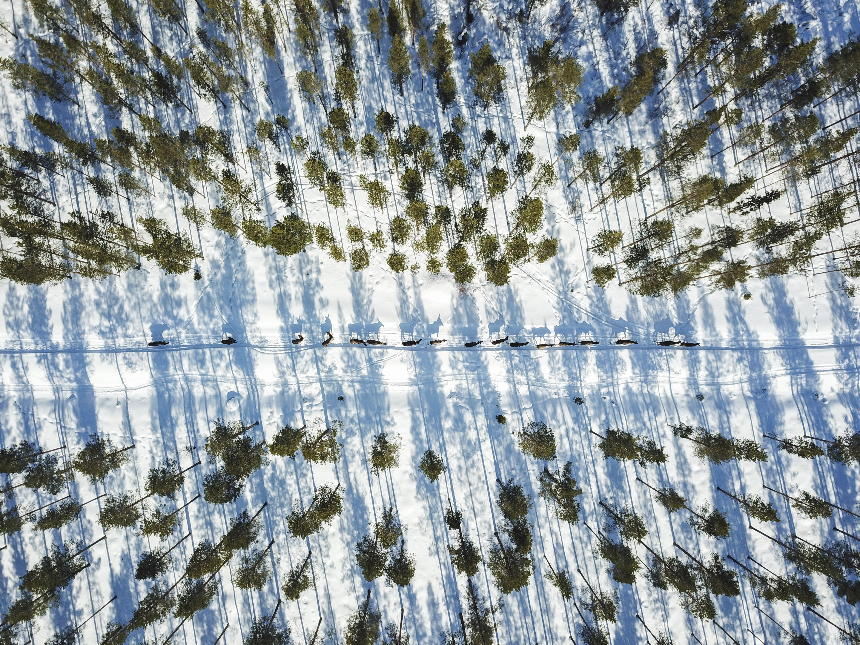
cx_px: 430
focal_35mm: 26
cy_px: 322
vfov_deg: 53.1
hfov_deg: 67.3
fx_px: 646
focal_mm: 4.7
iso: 100
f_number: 2.2
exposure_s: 1/1800
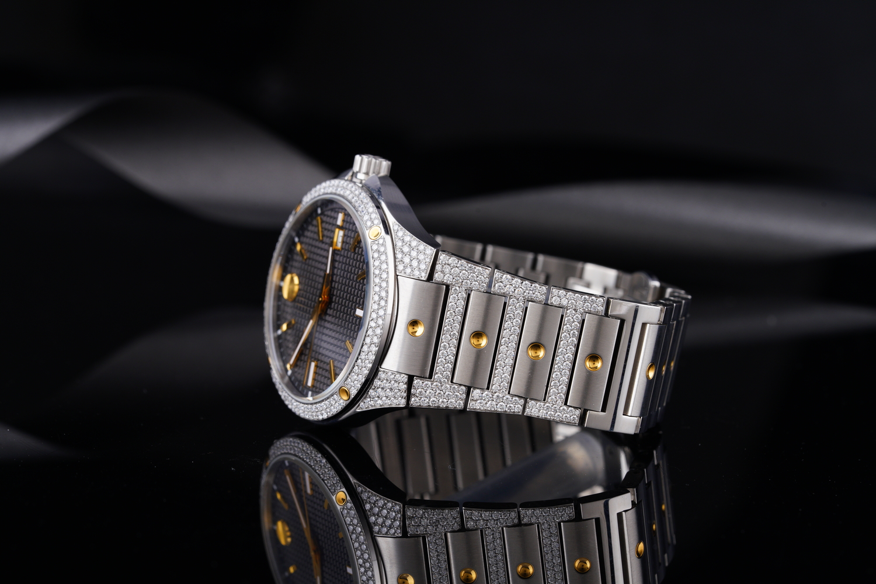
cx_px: 438
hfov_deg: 22.6
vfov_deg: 15.2
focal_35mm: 90
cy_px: 292
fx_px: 2190
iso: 250
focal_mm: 90
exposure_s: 1/125
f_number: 11
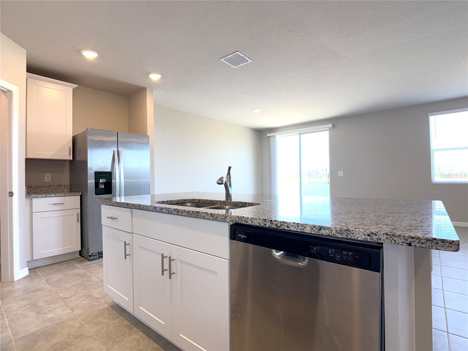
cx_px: 234
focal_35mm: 24
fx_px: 324
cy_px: 176
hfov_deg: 71.6
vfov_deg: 56.8
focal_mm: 6.76
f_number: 1.78
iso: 50
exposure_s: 1/224
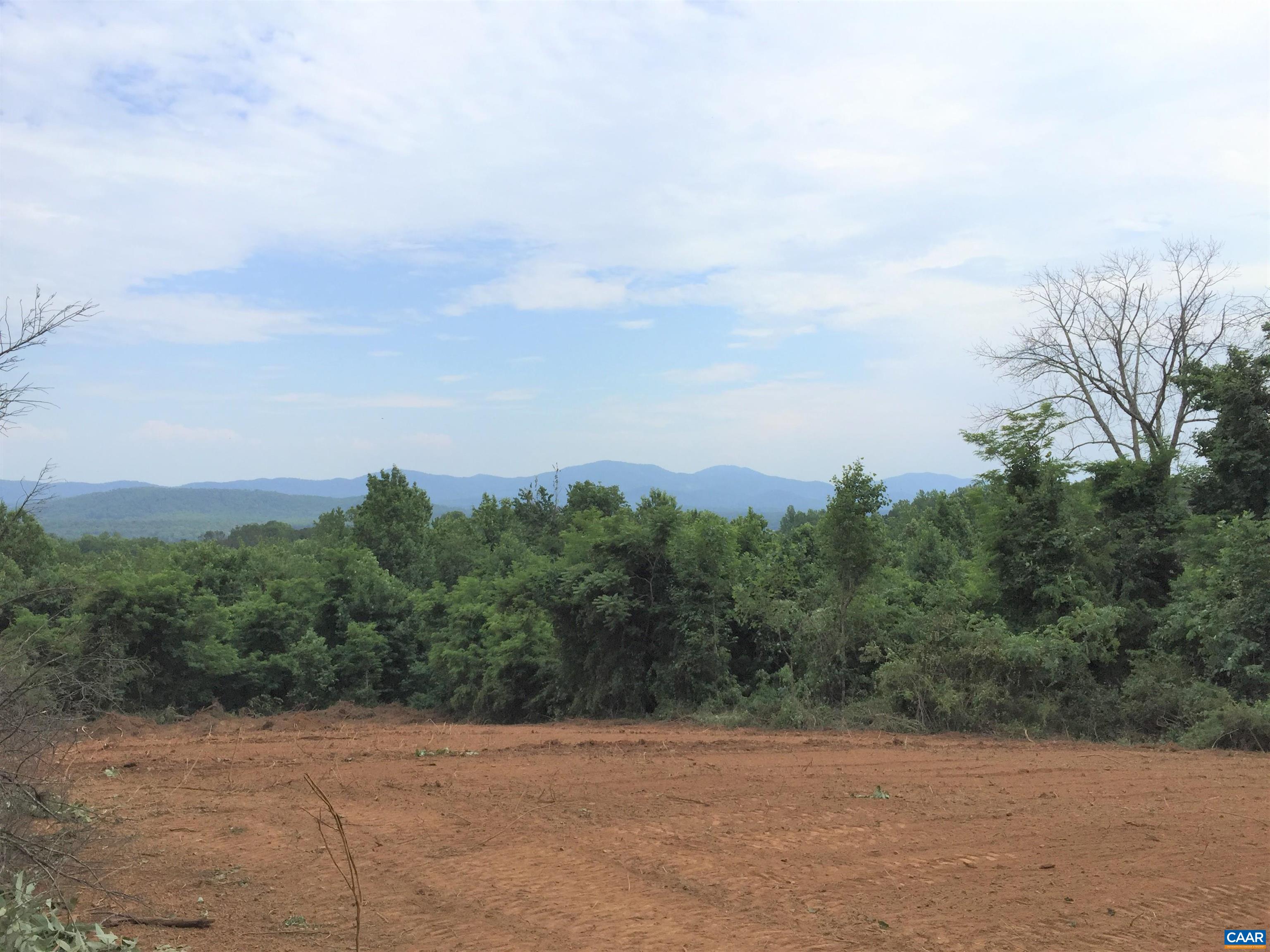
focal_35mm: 29
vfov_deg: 48.2
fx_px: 1064
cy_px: 476
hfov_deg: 61.7
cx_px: 635
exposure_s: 1/2825
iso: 32
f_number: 2.2
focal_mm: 4.15
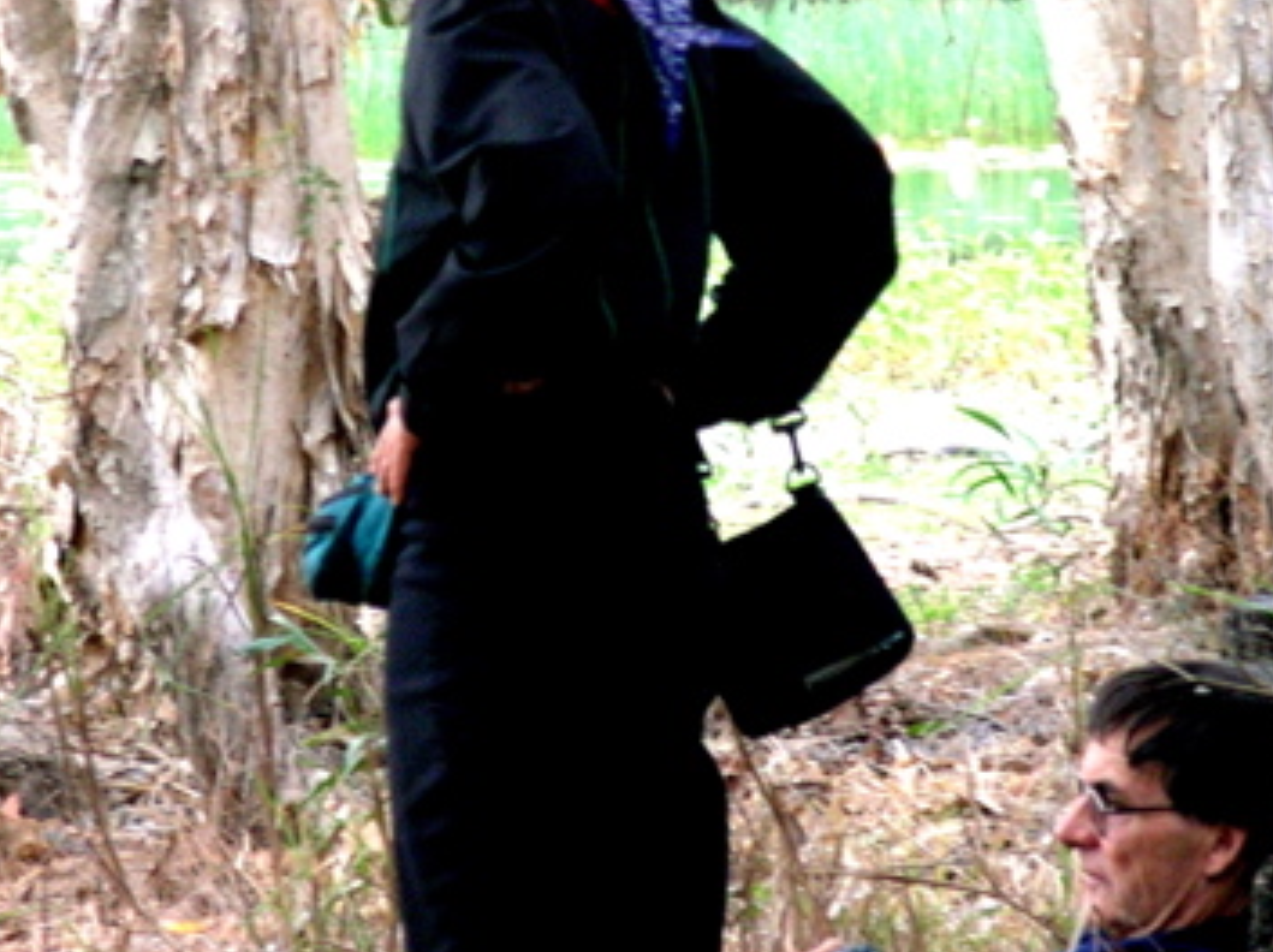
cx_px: 371
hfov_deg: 3.6
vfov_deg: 2.7
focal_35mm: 549
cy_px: 481
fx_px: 20169
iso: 115
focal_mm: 50
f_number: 4.4
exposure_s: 1/118
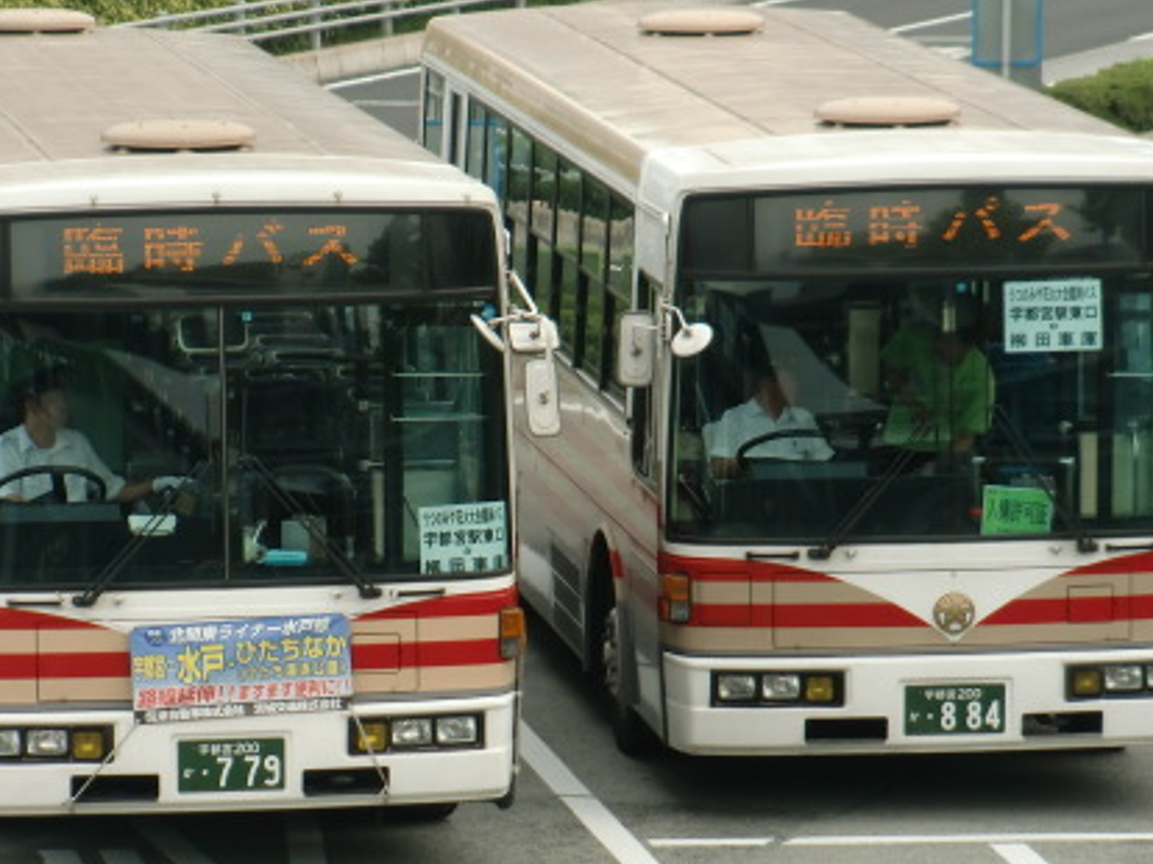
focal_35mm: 260
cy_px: 538
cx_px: 524
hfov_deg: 7.6
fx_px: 8655
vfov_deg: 5.7
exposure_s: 1/160
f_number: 4.8
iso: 80
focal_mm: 30.1
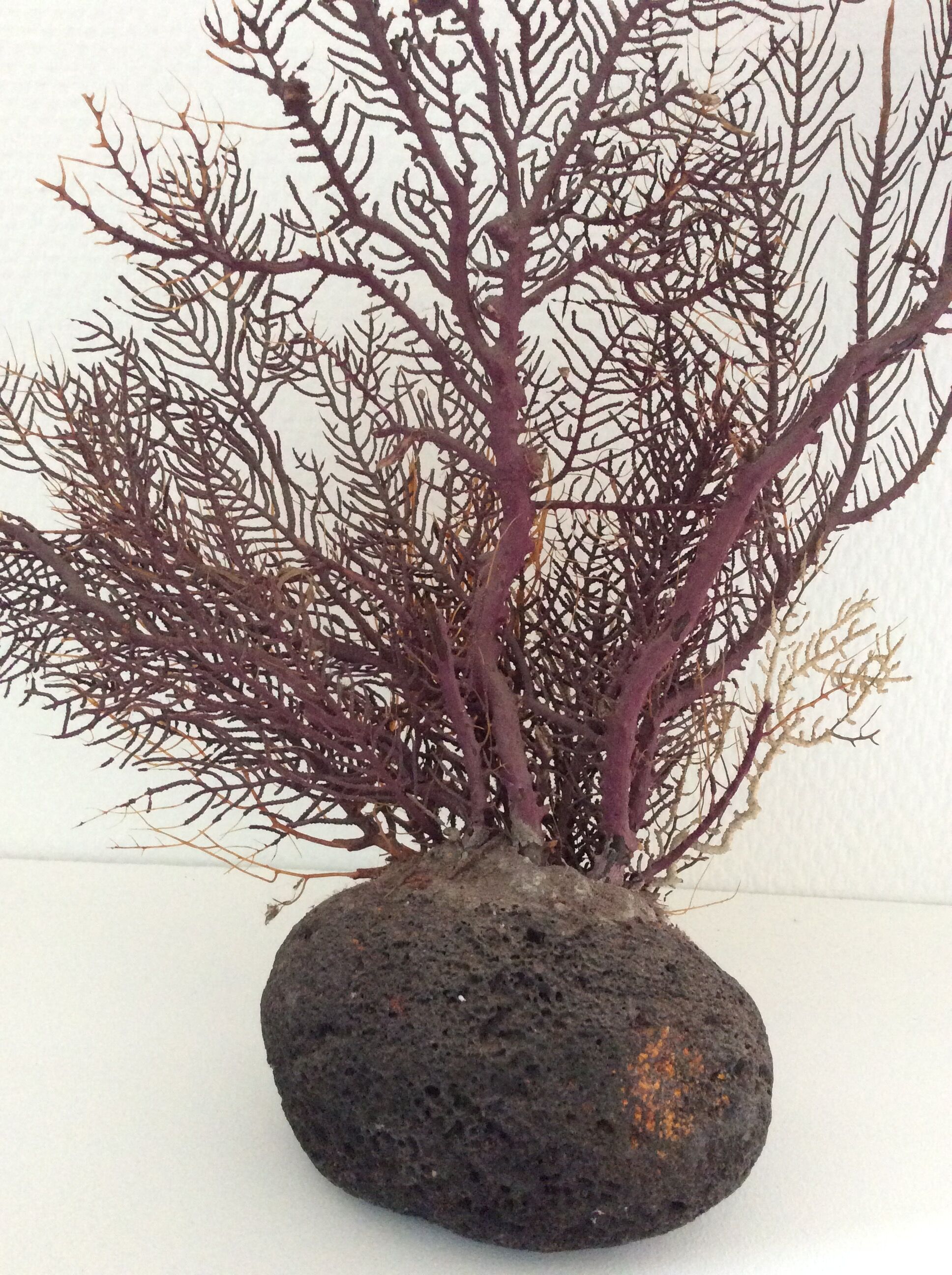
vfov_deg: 56.9
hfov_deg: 44.1
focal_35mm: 32
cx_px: 476
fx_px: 1177
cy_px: 638
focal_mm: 3.3
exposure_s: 1/25
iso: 250
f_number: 2.4
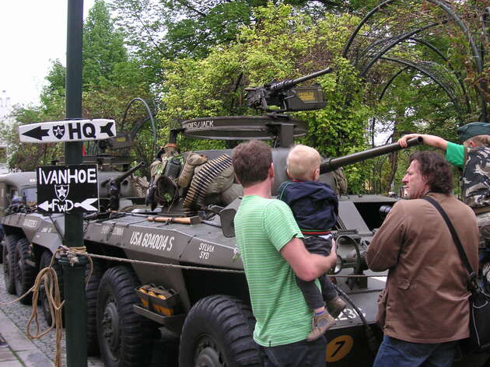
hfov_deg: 40.4
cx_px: 280
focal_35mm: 47
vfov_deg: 30.9
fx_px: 665
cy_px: 173
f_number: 2.8
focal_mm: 6.1
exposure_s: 1/180
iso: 50
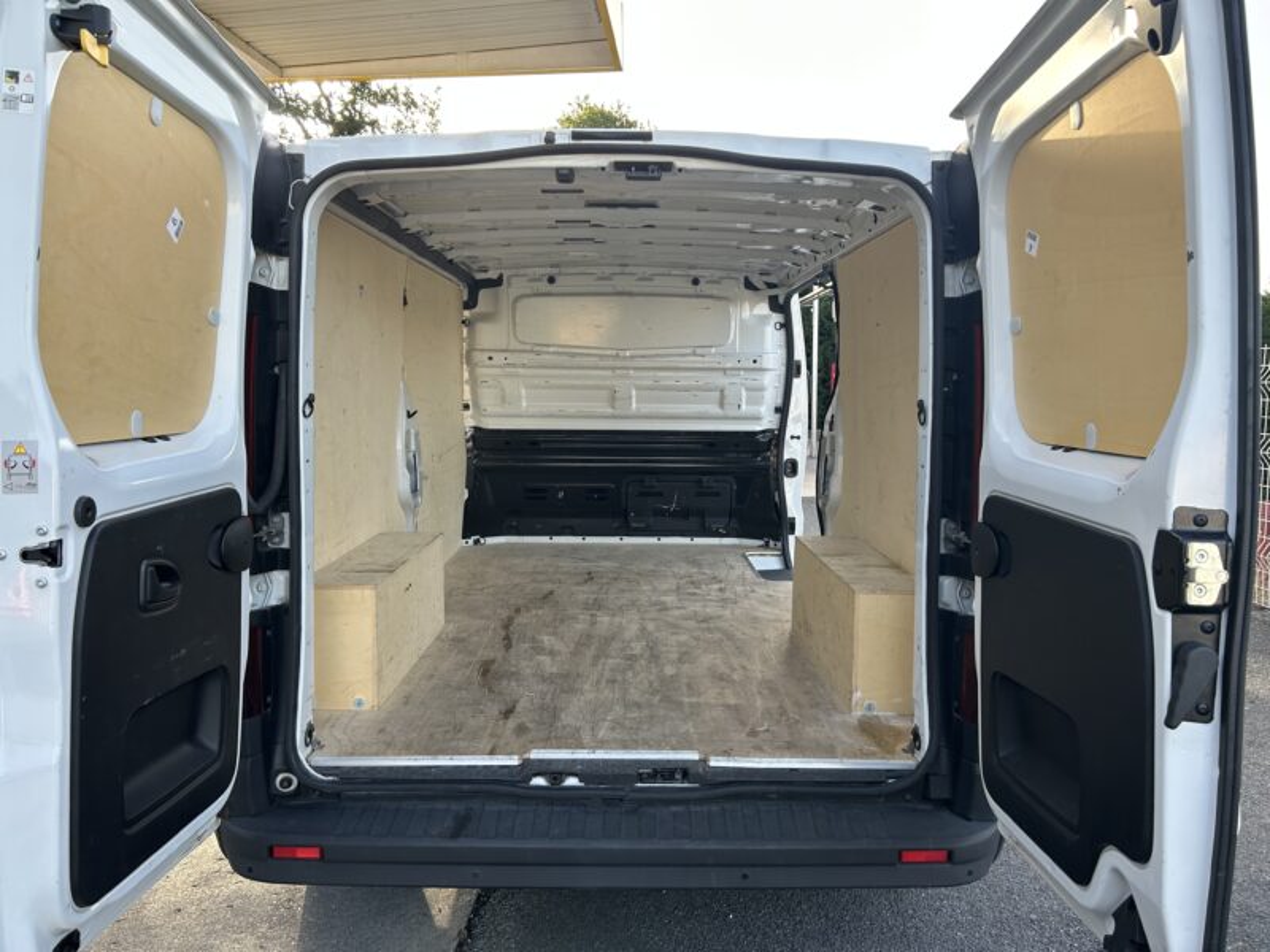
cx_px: 635
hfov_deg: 67.3
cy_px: 476
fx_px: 954
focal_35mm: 26
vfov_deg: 53.1
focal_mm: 5.7
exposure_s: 1/335
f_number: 1.5
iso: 50
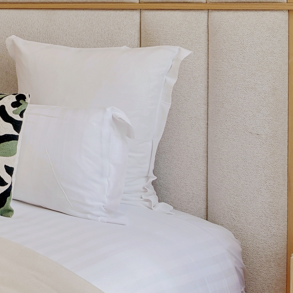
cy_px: -2
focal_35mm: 56
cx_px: -208
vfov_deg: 28.6
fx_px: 536
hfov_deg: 21.8
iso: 200
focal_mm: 10
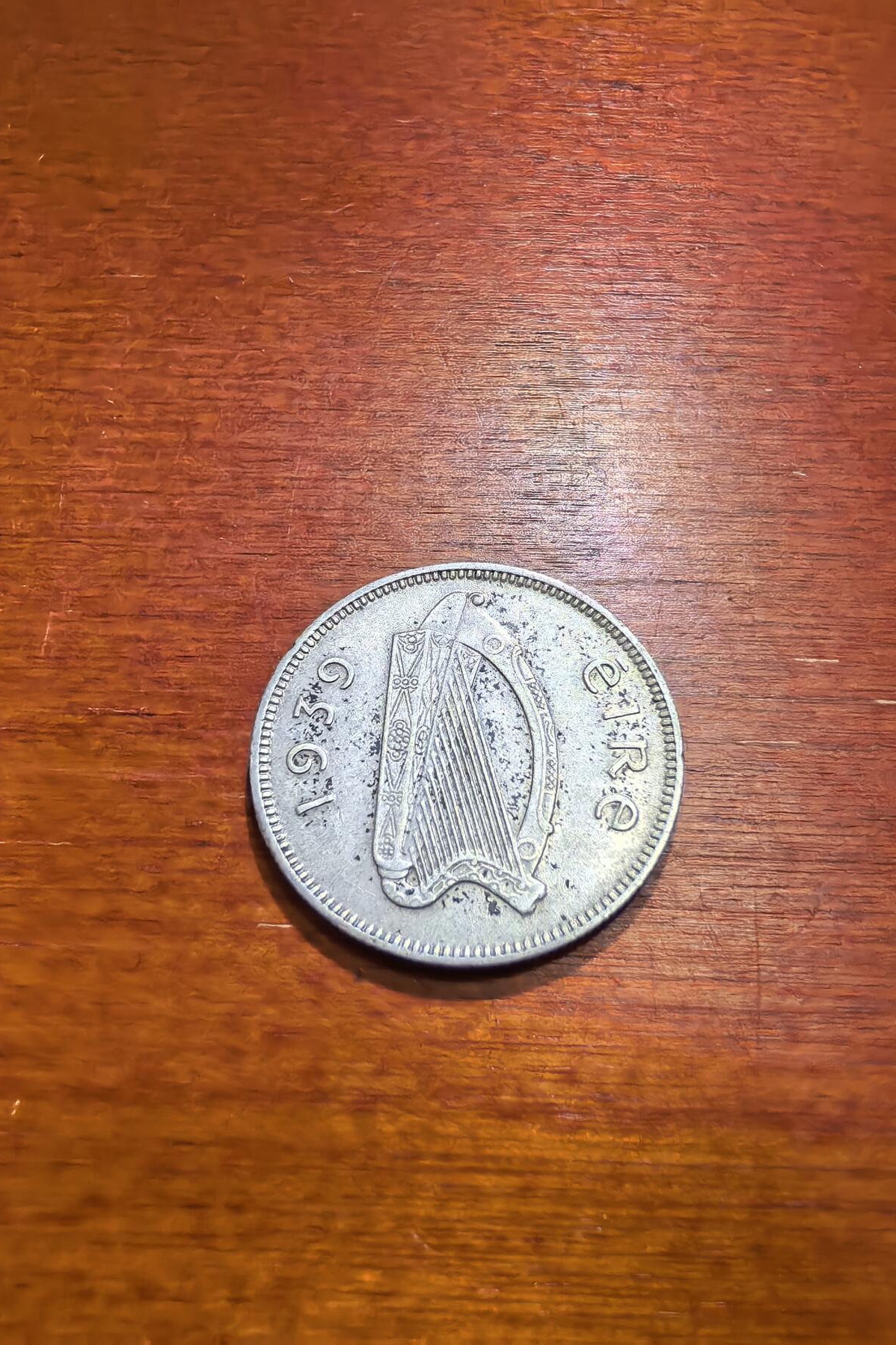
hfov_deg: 51.3
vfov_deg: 71.5
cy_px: 672
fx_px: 933
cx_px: 461
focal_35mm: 25
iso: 200
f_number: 2.2
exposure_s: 1/50
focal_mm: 1.68
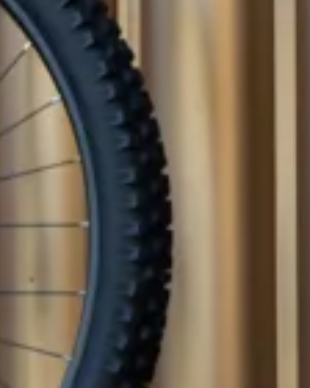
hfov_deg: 3.7
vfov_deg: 4.8
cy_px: 82
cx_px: -614
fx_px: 4622
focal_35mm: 403
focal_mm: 75
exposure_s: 1/1250
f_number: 3.2
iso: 640
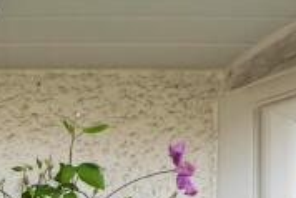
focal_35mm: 92
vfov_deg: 10.9
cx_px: -407
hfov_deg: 14.6
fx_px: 757
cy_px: 563
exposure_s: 1/200
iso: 200
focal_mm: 16
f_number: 7.1
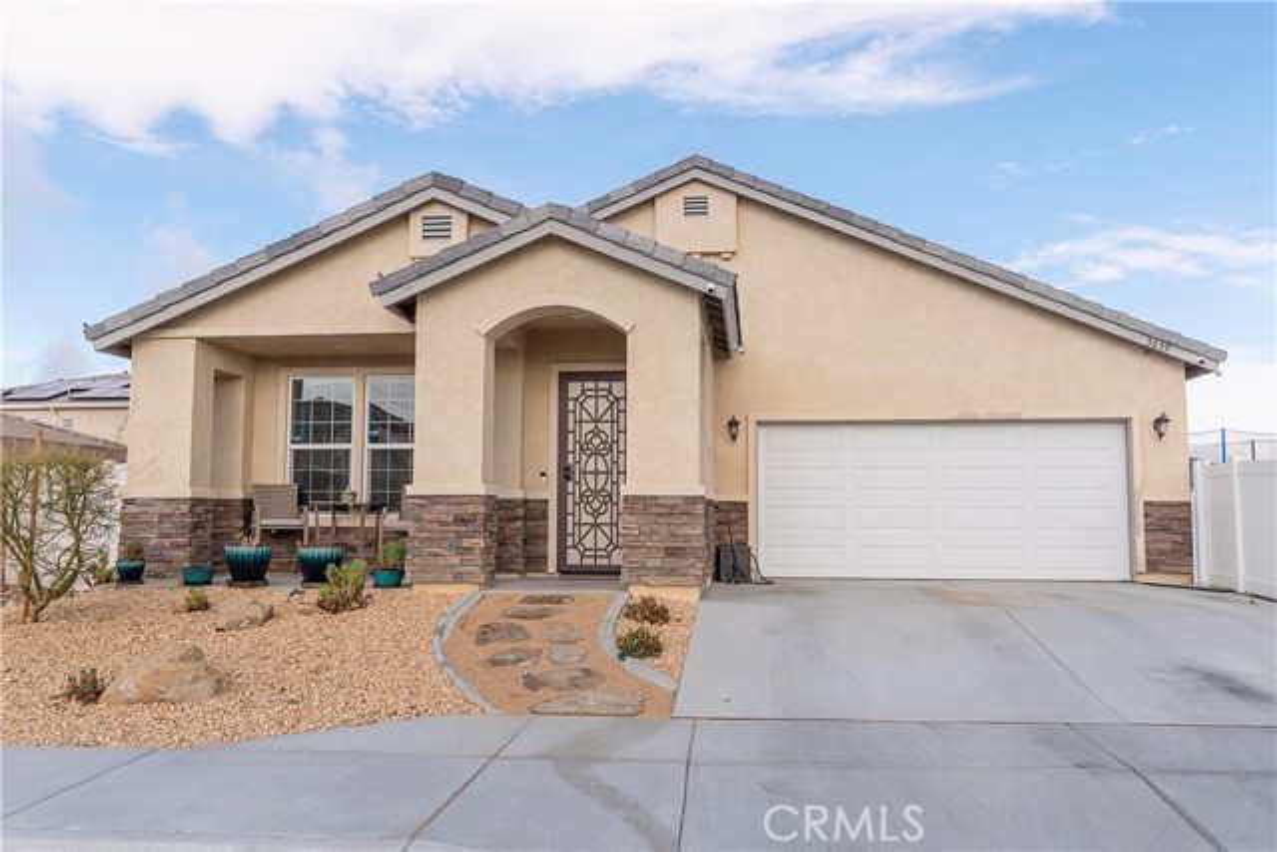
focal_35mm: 30
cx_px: 638
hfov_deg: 61.9
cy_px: 426
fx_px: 1064
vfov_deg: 43.6
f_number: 8
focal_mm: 20
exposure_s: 1/250
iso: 100
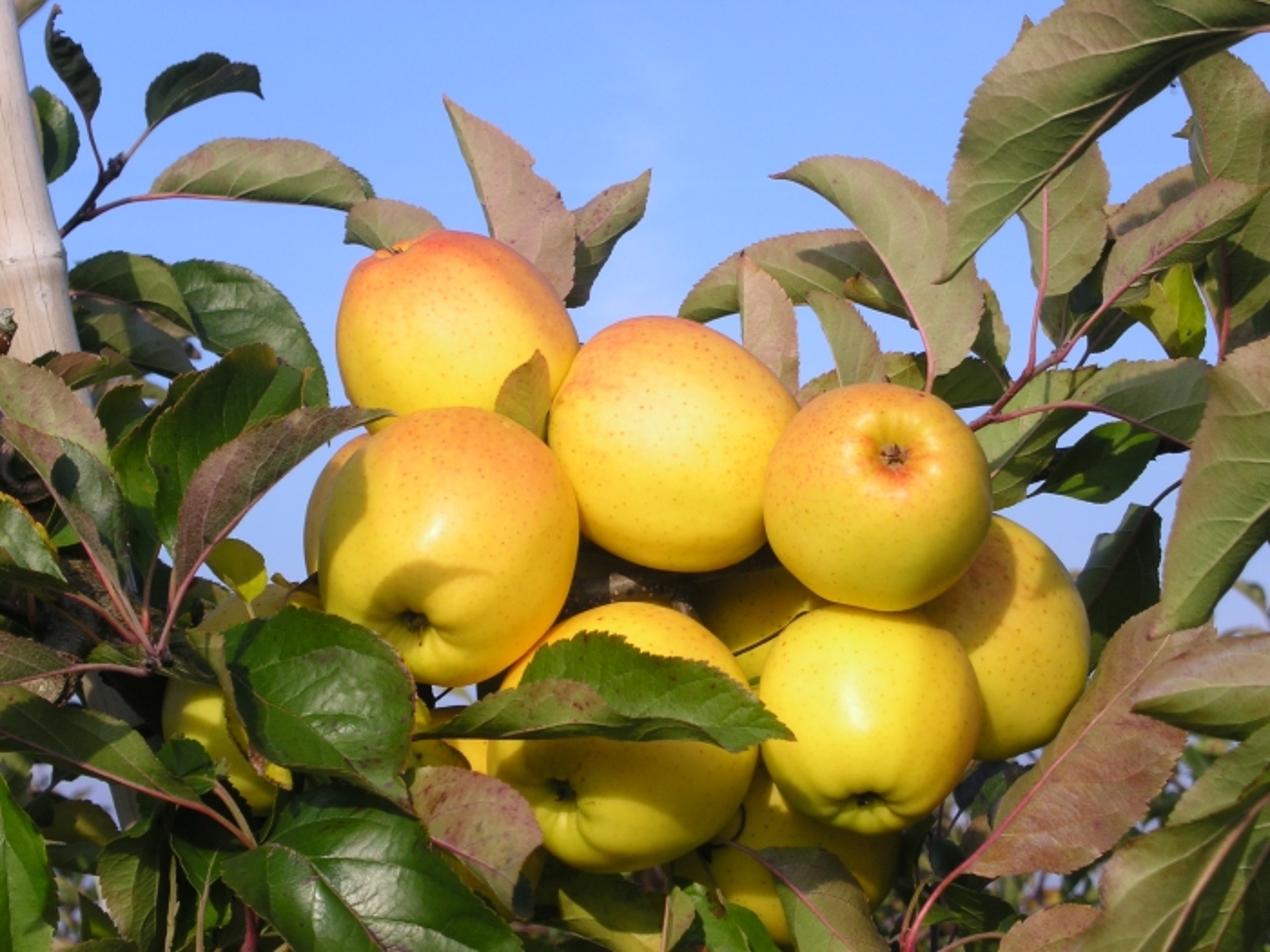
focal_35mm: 114
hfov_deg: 17.3
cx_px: 635
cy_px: 476
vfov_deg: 13.0
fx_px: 4182
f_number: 6.7
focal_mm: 23.4
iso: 100
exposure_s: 1/180
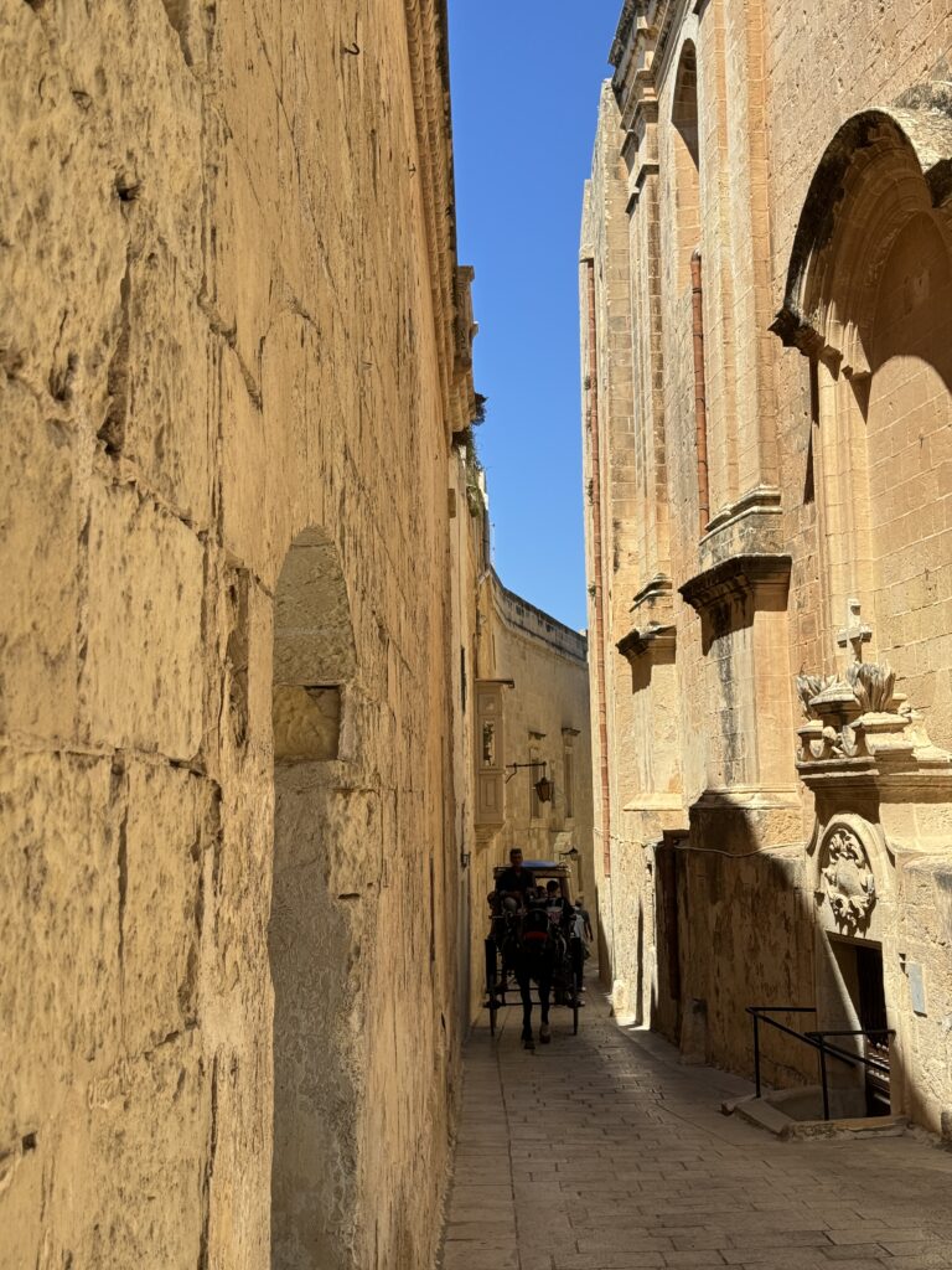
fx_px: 1760
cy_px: 635
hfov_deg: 30.3
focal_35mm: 48
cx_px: 476
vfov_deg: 39.7
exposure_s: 1/3817
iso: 64
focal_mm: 6.76
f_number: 1.78
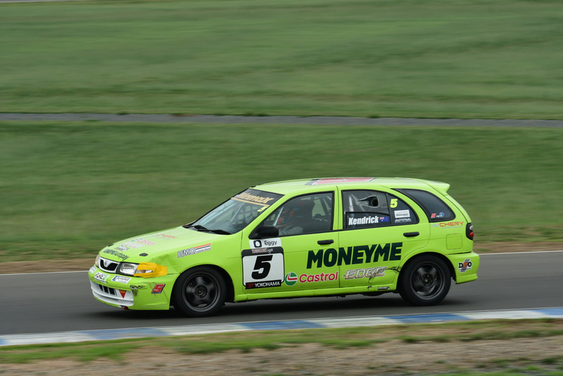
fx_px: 3168
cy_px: 188
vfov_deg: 6.8
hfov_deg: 10.2
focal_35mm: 202
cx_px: 282
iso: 500
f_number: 11
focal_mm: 135
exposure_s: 1/250
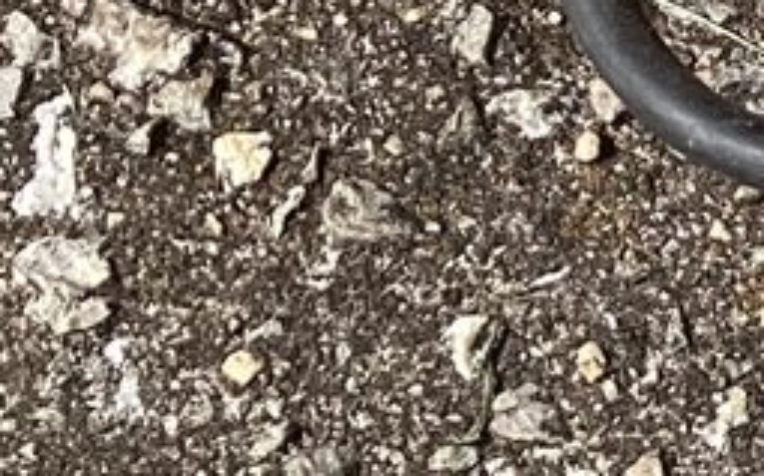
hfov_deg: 9.2
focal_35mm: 195
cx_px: 2072
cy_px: 115
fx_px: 4058
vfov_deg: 6.7
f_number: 2.4
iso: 25
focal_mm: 3.3
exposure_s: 1/947
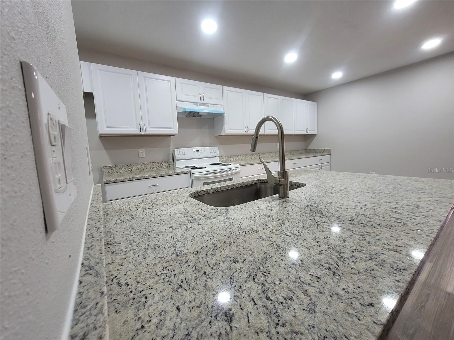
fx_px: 170
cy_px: 170
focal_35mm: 13
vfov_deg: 89.9
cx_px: 227
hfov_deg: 106.2
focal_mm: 2.2
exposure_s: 1/60
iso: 200
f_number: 2.2
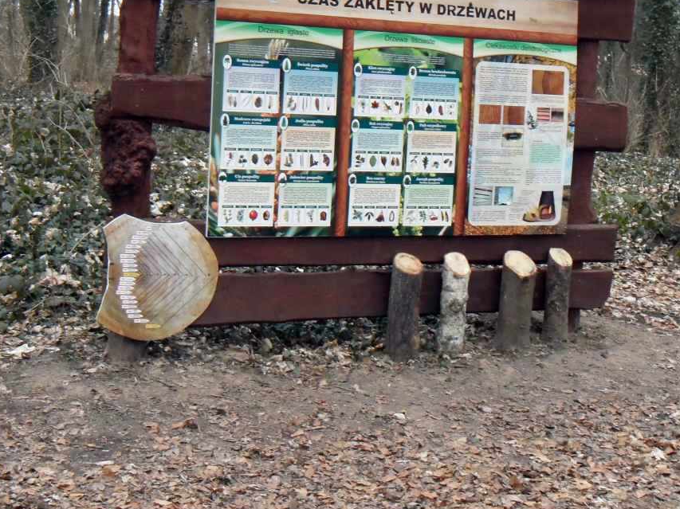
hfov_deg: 33.8
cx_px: 367
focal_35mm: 57
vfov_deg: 25.6
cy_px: 186
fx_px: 1119
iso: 200
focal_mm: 4.9
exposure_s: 1/45
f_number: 3.5
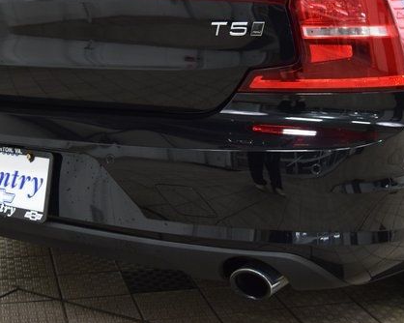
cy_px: 121
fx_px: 825
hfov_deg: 27.4
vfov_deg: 22.1
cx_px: 138
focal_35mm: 69
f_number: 6.3
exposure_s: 1/15
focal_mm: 32
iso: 1250
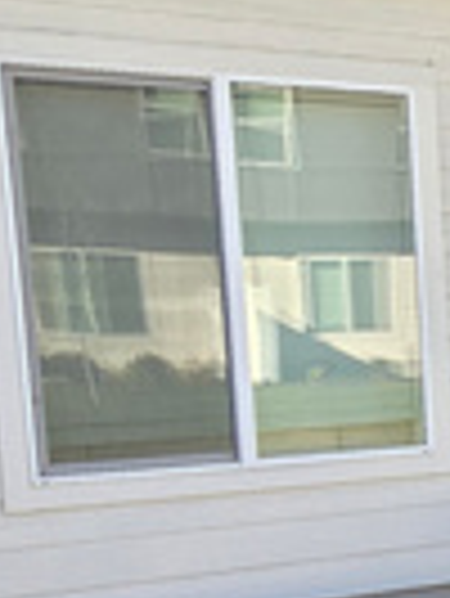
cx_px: 814
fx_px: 1298
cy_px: 495
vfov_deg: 25.4
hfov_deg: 16.4
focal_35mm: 75
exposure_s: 1/467
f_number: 2.2
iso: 50
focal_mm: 2.2
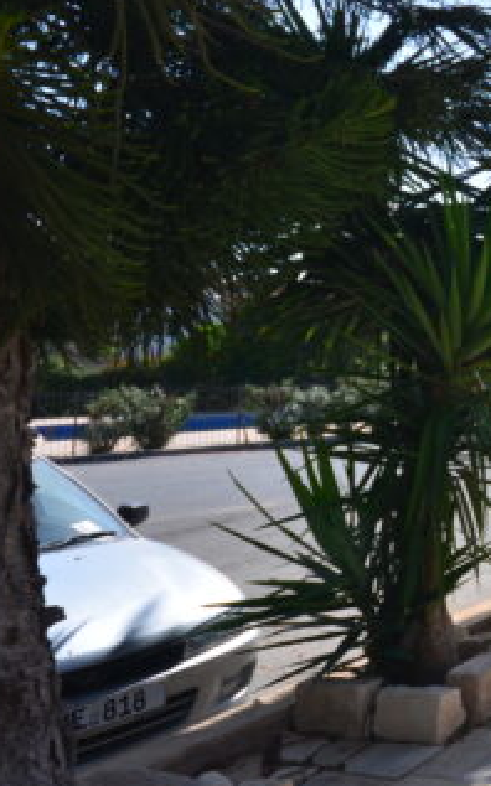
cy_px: 284
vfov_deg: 52.1
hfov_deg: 23.9
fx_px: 793
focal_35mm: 37
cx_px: 801
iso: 100
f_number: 8
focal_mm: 10
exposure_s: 1/250
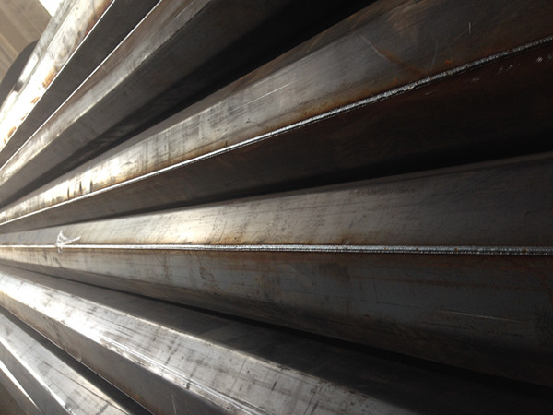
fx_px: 527
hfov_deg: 55.4
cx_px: 276
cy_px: 208
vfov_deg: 42.9
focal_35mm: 33
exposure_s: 1/20
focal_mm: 4.12
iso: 64
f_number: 2.4
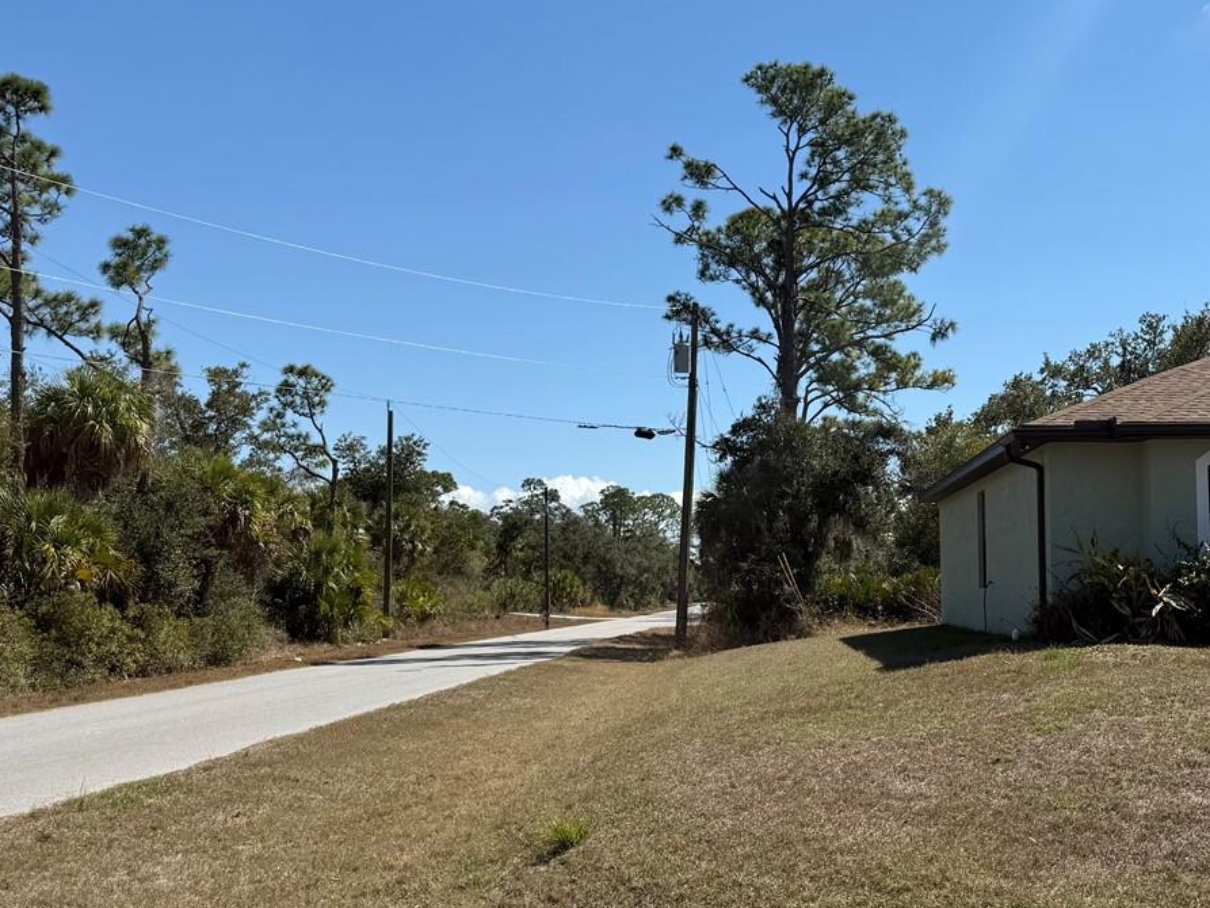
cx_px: 904
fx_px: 1503
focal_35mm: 43
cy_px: 470
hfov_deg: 42.5
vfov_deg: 33.6
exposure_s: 1/5714
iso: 80
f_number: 1.78
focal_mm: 6.76
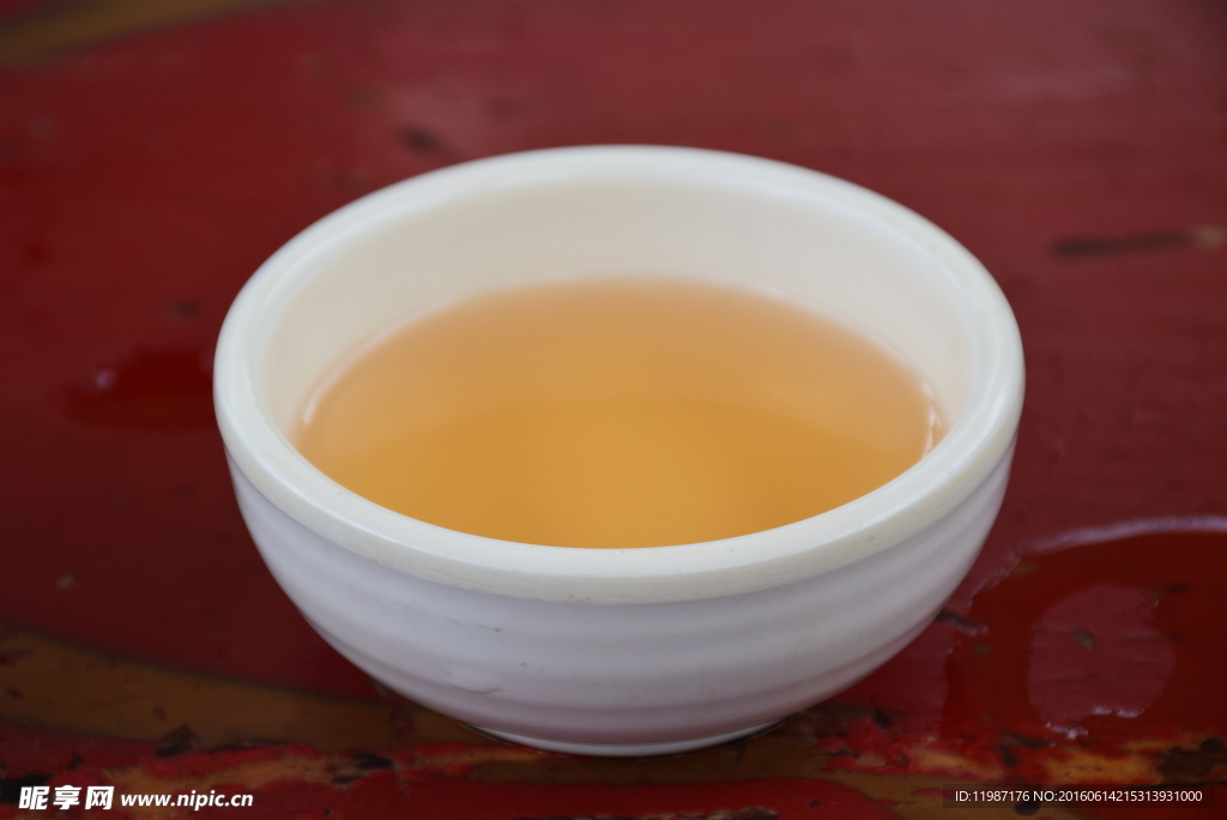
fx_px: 5371
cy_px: 410
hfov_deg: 13.0
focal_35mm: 158
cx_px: 614
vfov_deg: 8.7
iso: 400
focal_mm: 105
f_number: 10
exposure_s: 1/200
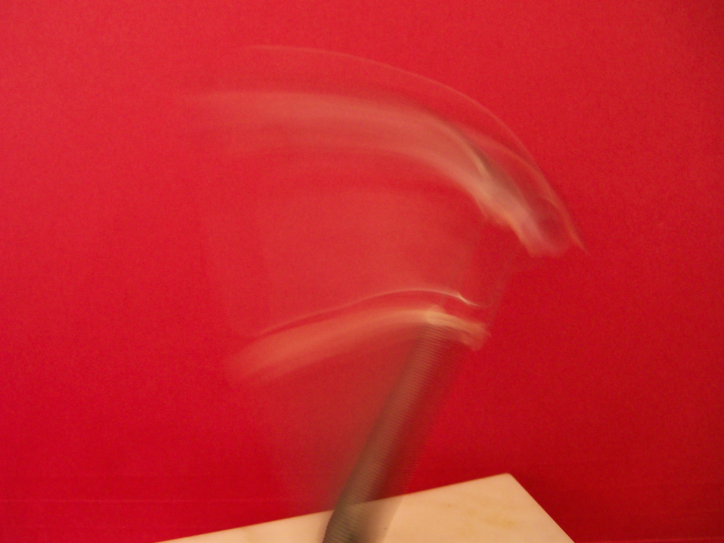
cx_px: 362
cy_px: 272
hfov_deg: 51.4
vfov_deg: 39.7
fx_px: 753
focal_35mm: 36
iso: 160
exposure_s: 1/11.3
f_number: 2.7
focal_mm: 6
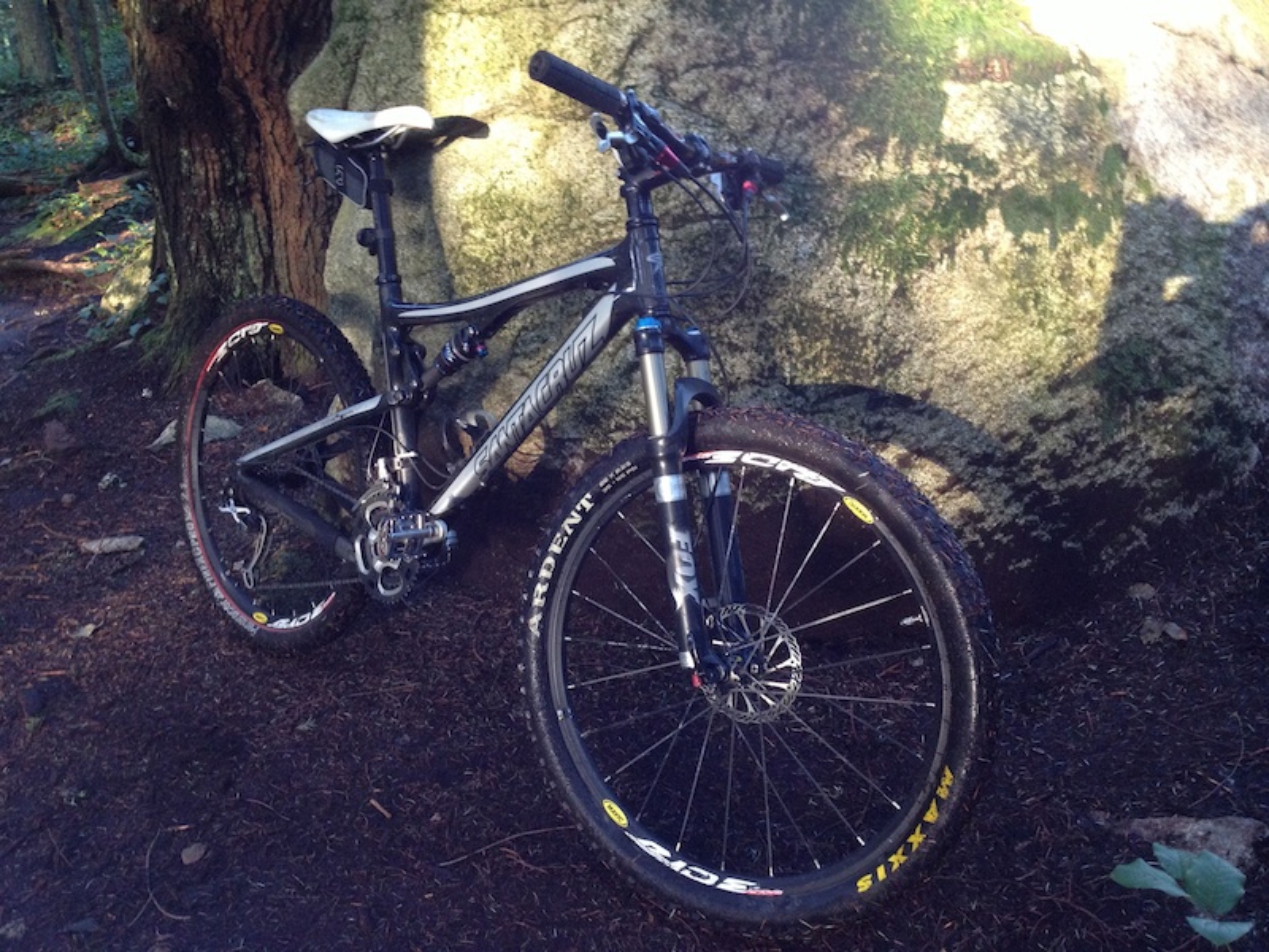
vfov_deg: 40.7
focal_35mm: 35
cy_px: 476
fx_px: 1283
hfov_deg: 52.6
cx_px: 634
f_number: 2.4
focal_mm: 4.28
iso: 160
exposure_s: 1/20
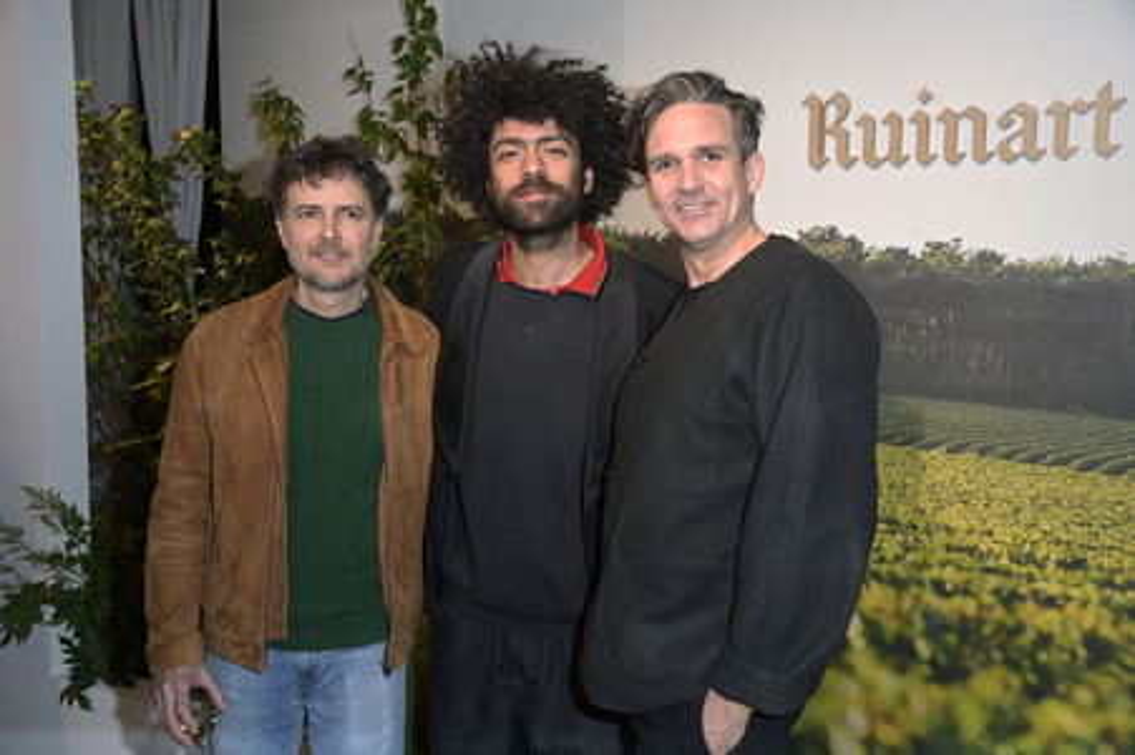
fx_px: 1103
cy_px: 378
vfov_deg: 37.8
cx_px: 568
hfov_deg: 54.5
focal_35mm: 35
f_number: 5.6
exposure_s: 1/160
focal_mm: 35
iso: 1250
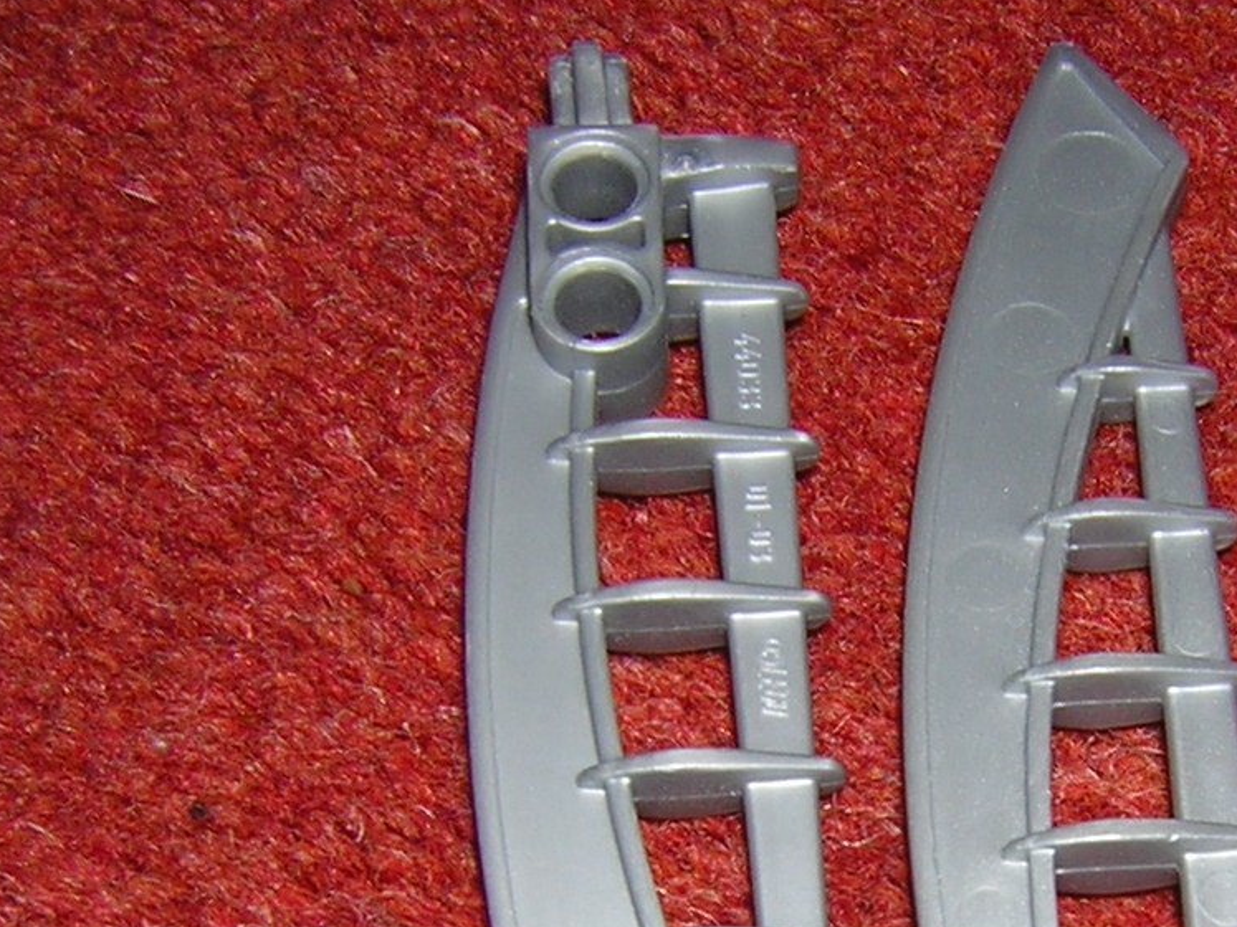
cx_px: 1001
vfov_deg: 18.6
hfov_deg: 24.9
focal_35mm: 77
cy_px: 958
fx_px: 2752
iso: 100
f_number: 5.2
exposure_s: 1/60.1
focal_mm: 4.7
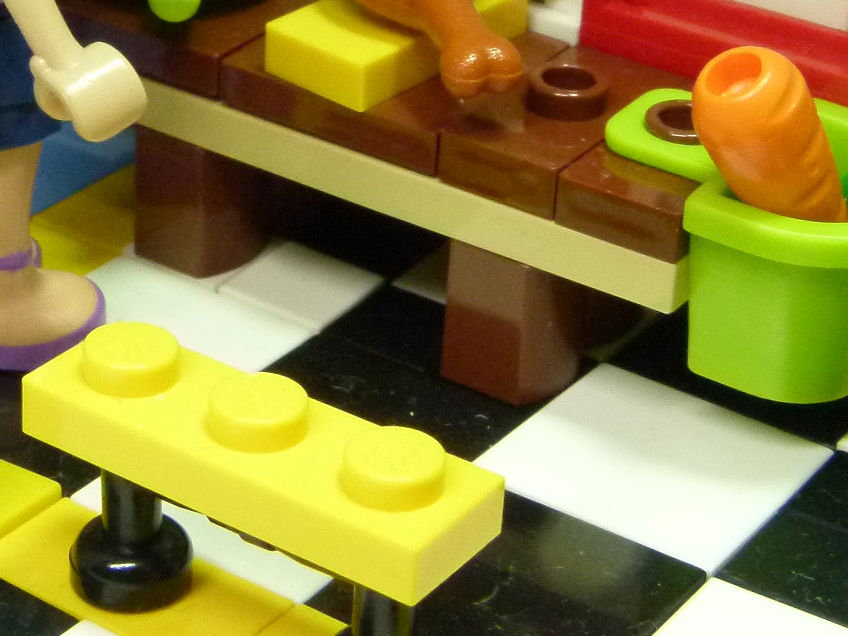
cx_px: 321
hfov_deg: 19.6
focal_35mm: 100
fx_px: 2450
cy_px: 88
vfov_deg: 14.7
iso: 400
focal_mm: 7.4
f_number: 6.3
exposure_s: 1/25
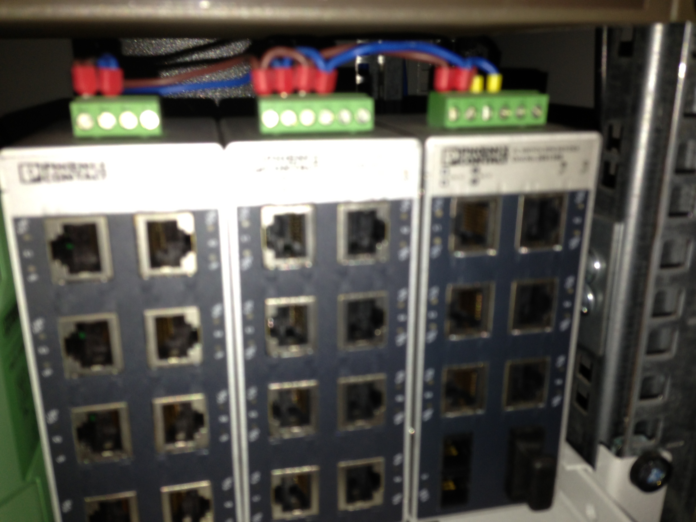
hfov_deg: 55.4
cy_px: 261
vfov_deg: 42.9
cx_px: 348
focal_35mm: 33
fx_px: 664
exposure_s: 1/43
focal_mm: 4.13
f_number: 2.4
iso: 50
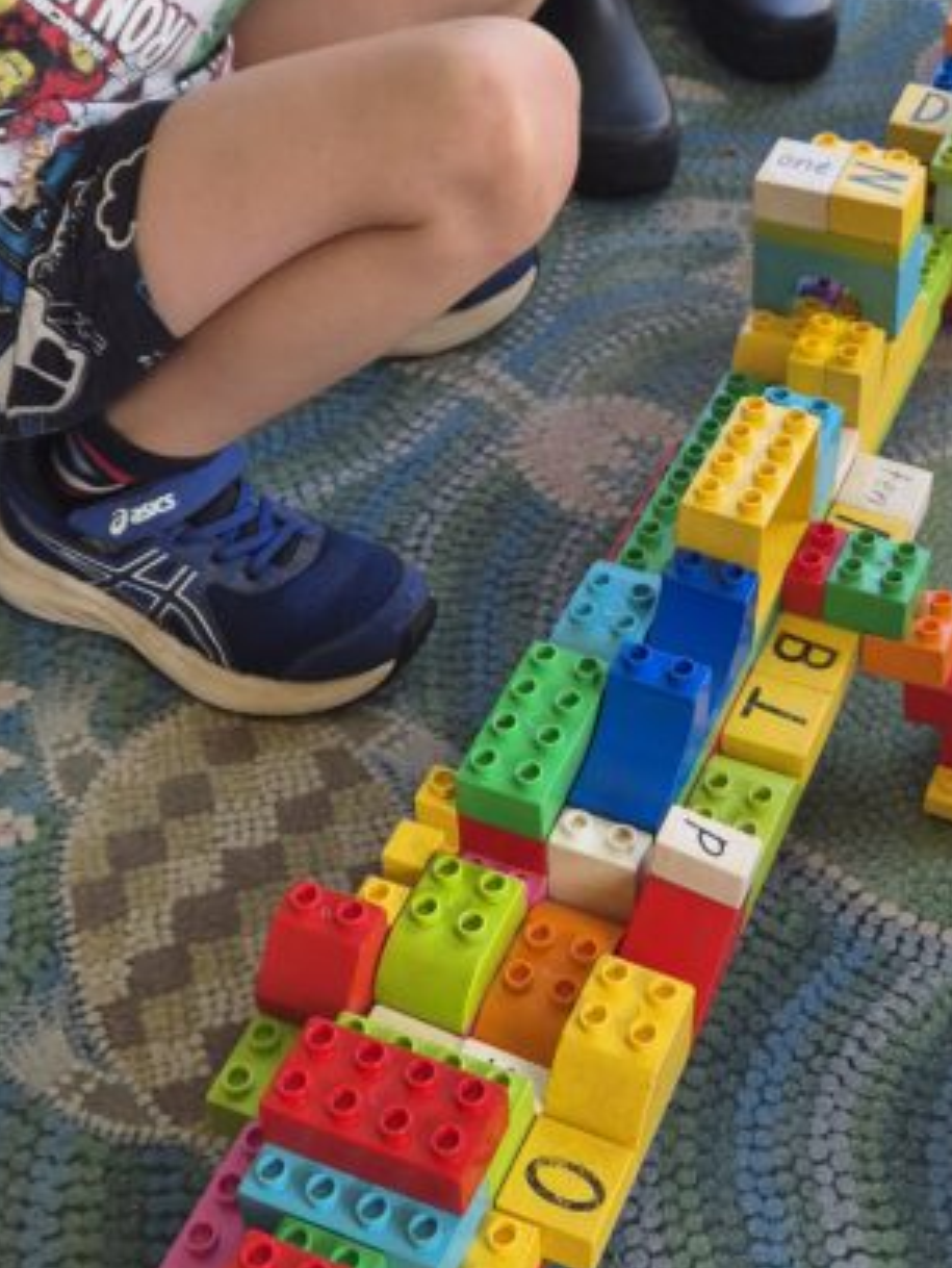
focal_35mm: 58
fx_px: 2125
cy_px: 434
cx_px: 684
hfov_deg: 25.0
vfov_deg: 33.0
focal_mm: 5.4
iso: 25
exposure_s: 1/197
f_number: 1.8
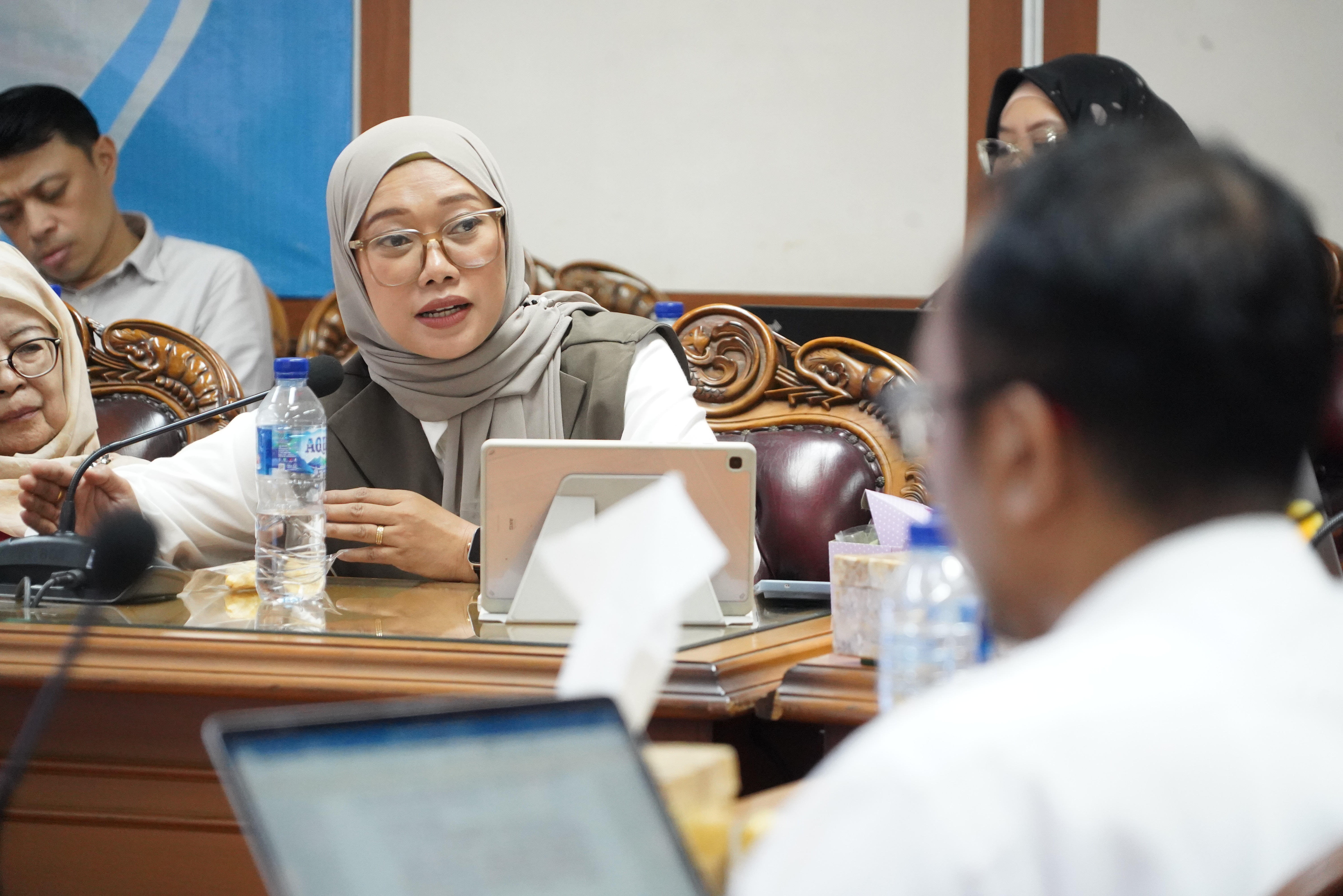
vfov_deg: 7.6
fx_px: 6752
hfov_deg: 11.4
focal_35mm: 181
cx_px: 672
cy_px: 448
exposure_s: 1/125
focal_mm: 181
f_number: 6.3
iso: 10000
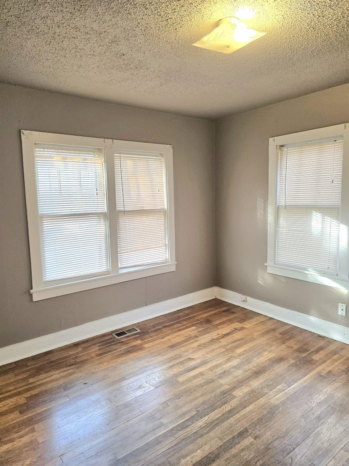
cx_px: 174
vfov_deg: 73.9
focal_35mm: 23
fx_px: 309
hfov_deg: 58.9
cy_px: 233
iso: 200
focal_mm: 6.3
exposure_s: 1/120
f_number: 1.7
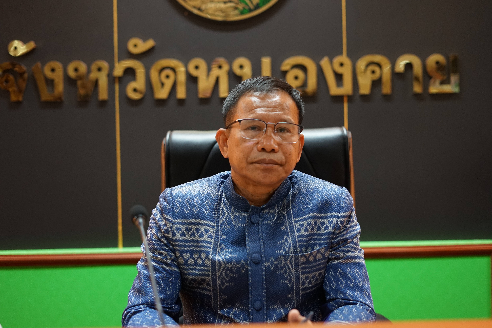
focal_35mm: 50
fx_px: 683
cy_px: 164
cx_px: 246
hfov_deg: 39.6
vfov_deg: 27.0
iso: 1600
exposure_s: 1/160
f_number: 2.2
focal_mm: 50
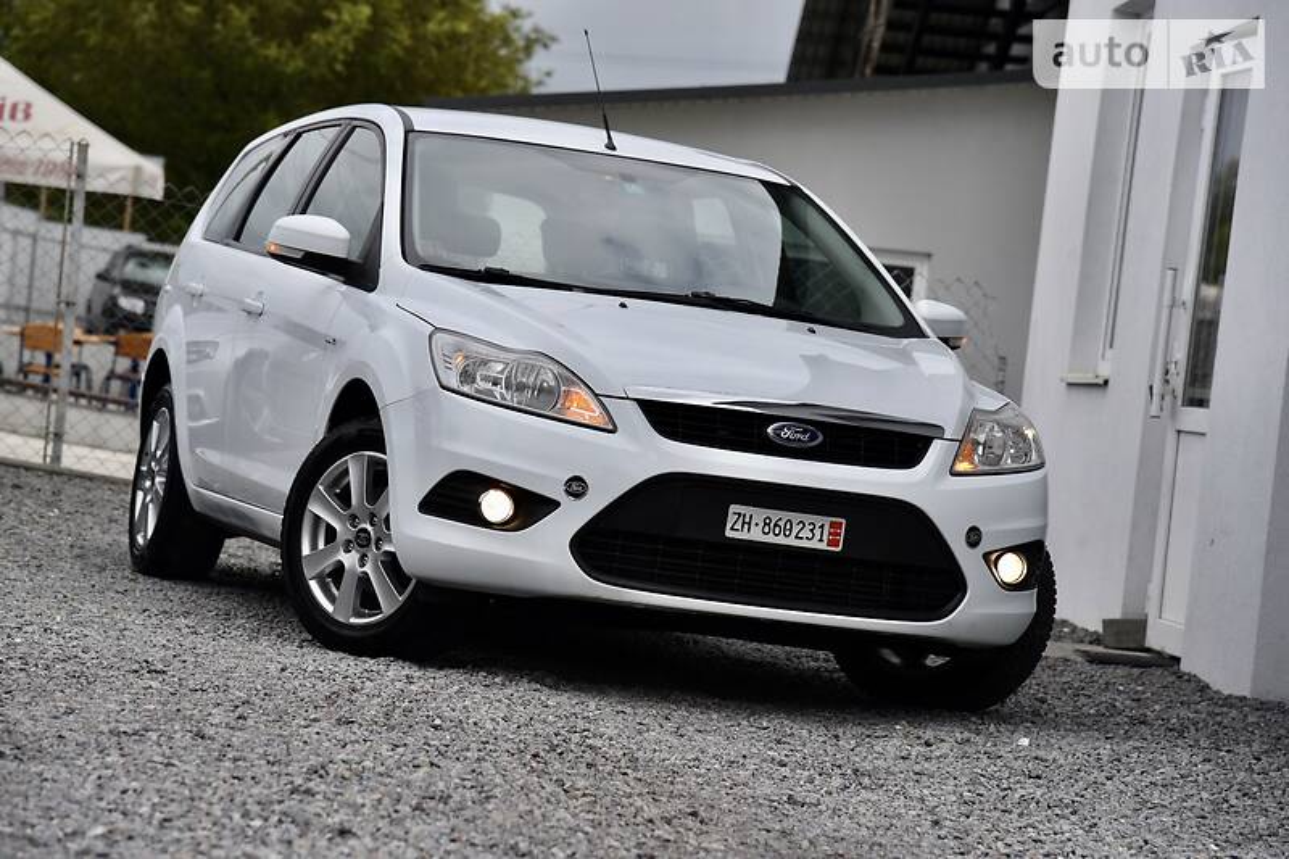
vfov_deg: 11.4
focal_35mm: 120
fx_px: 4296
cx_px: 644
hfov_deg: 17.1
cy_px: 430
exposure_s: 1/640
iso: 200
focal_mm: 120
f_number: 6.3
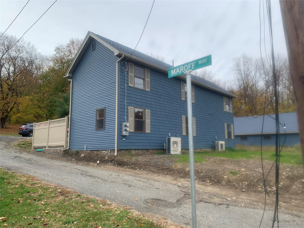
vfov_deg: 53.1
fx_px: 228
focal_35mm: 26
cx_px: 152
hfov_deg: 67.3
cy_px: 114
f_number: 1.8
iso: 25
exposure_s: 1/573
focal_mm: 4.25
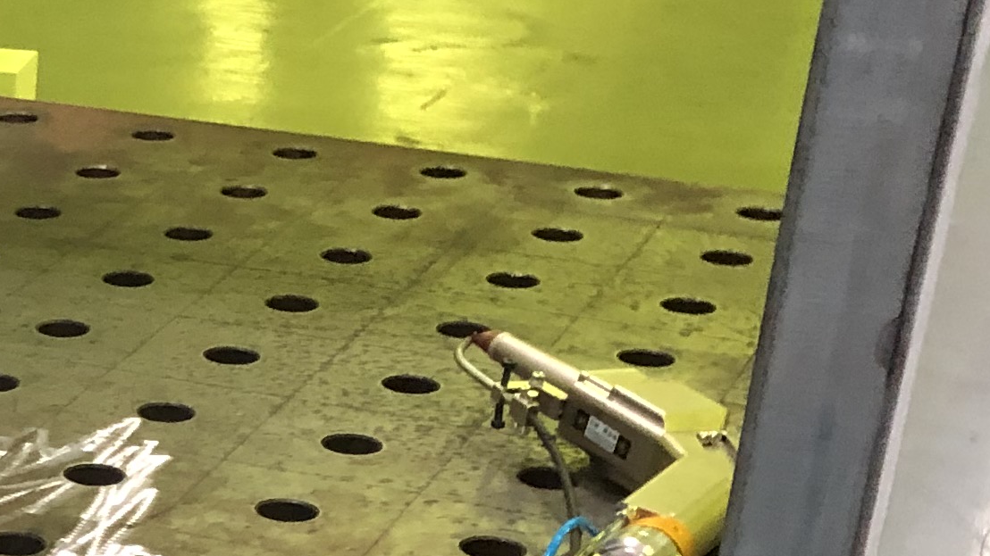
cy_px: 862
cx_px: -465
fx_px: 2914
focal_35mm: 111
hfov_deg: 17.5
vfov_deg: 10.5
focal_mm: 4
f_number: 1.8
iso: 80
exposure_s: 1/8
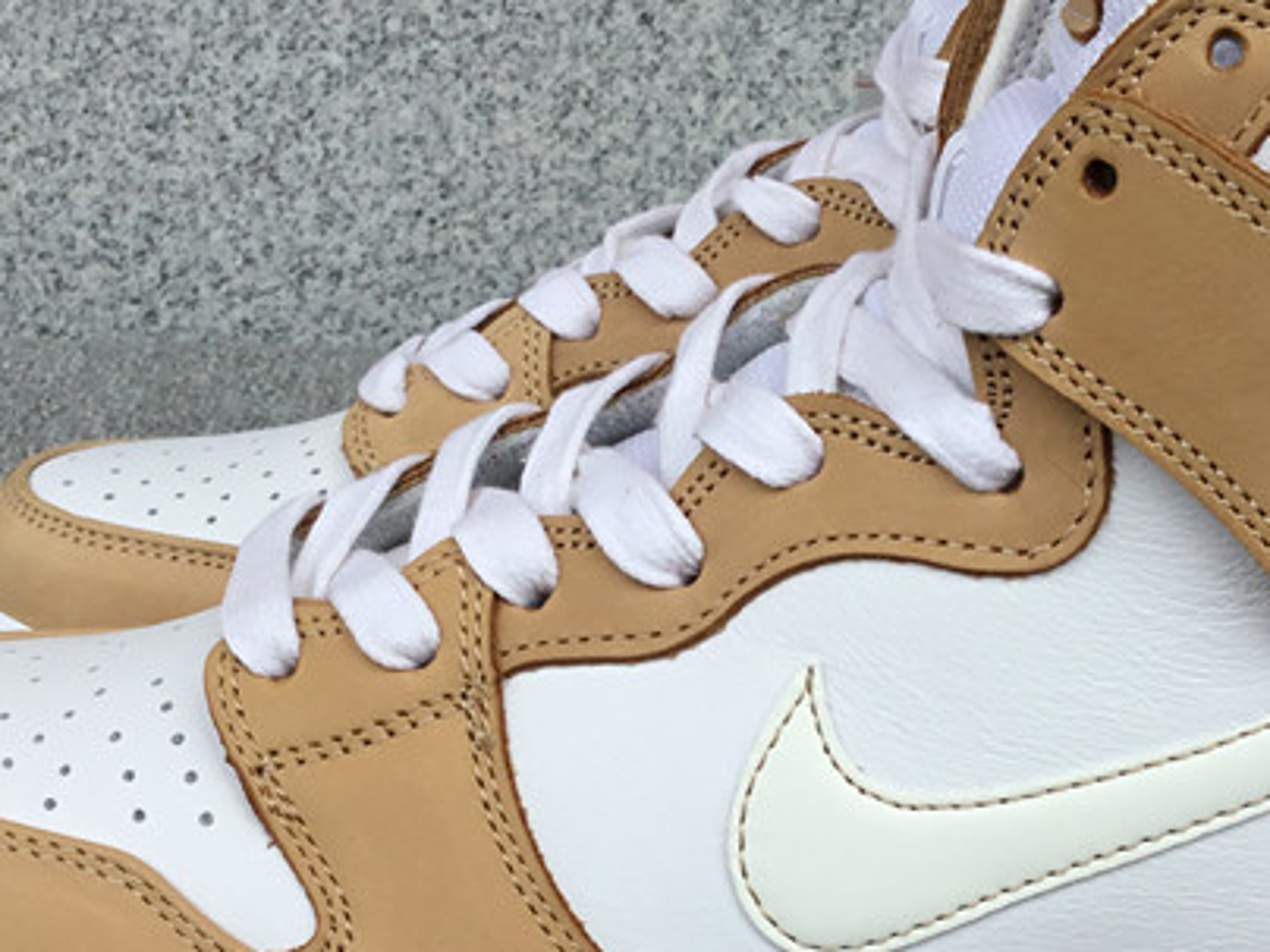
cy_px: 665
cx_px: 802
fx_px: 2531
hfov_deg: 28.1
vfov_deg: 21.2
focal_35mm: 69
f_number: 2.4
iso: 25
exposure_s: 1/1006
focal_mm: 3.3
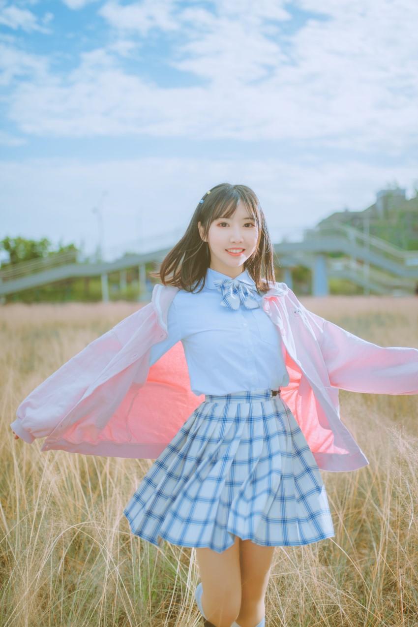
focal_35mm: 35
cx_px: 209
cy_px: 314
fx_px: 609
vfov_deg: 54.4
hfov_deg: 37.9
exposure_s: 1/3200
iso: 64
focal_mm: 35
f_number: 1.4
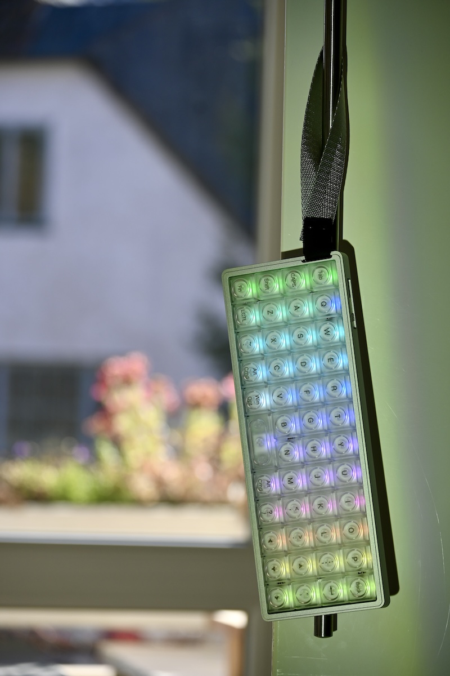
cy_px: 338
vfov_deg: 14.0
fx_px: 2756
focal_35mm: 147
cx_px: 225
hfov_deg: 9.3
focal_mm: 98
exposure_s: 1/200
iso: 100
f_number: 5
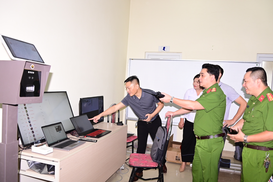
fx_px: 205
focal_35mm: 27
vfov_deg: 47.9
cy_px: 91
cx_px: 136
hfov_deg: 67.4
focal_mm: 18
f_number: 4
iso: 800
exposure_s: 1/200
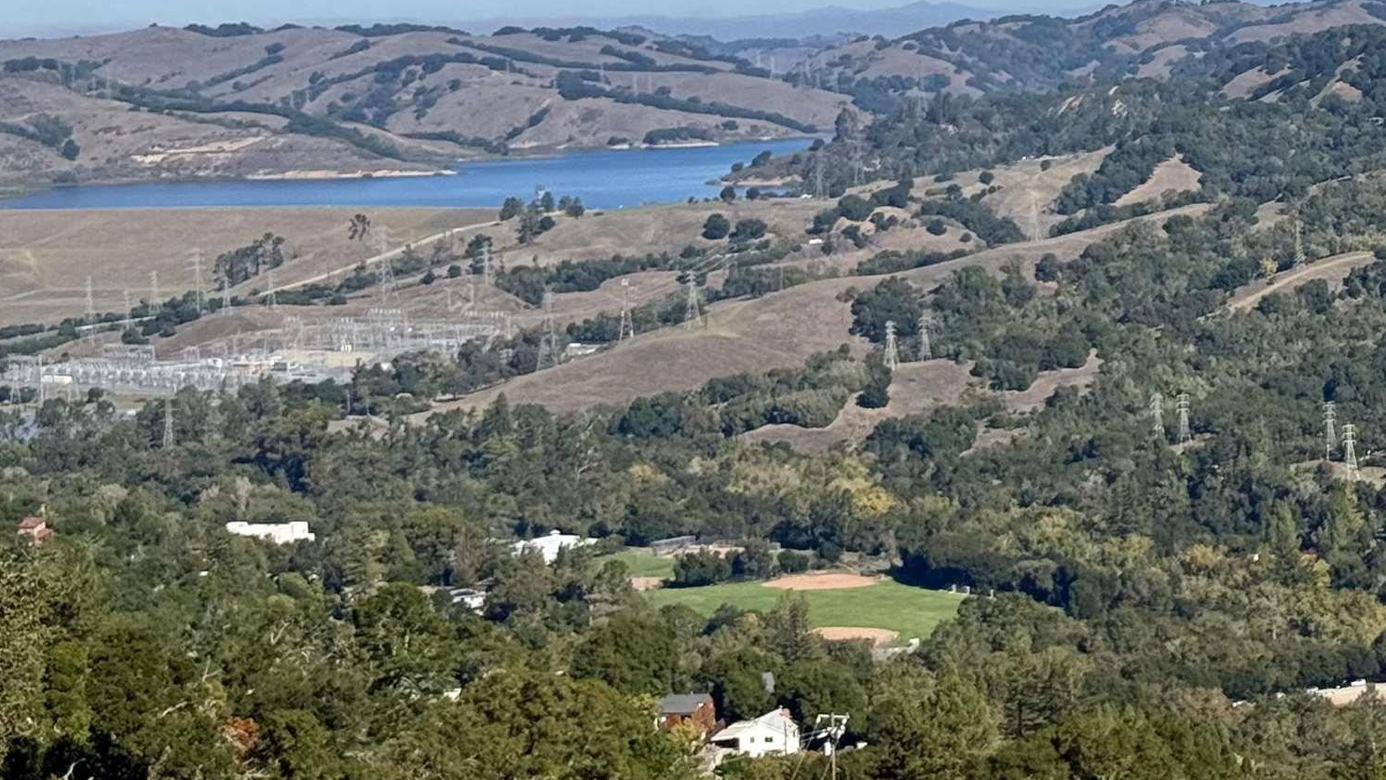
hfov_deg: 19.2
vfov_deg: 11.2
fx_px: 3970
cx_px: 1400
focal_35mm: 108
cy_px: 145
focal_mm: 6.76
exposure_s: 1/8772
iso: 64
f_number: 1.78
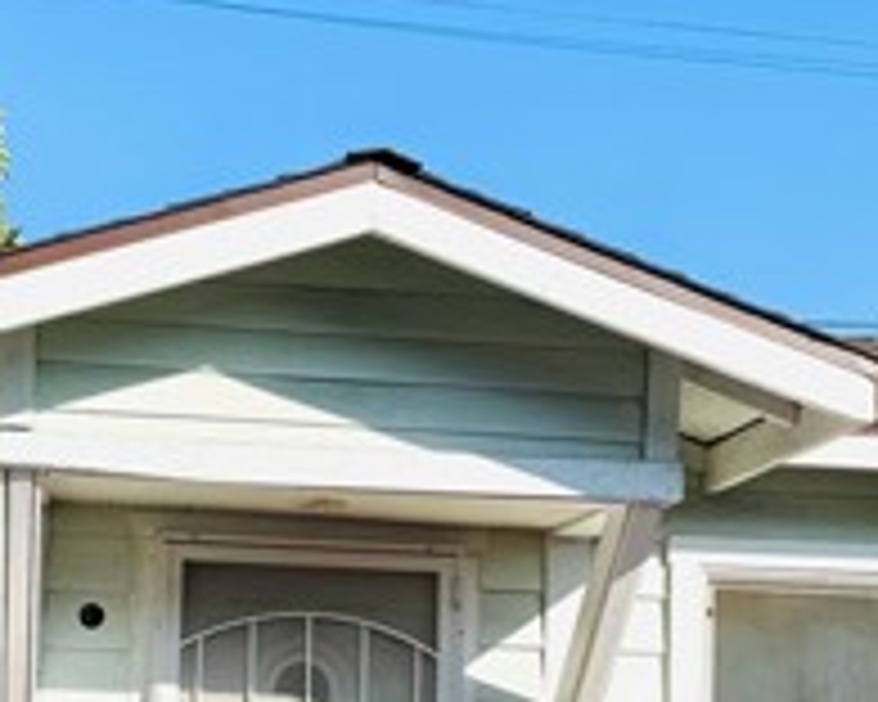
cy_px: 630
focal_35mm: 77
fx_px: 2001
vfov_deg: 19.5
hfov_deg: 24.6
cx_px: 252
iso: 80
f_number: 1.78
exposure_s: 1/9009
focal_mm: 6.76
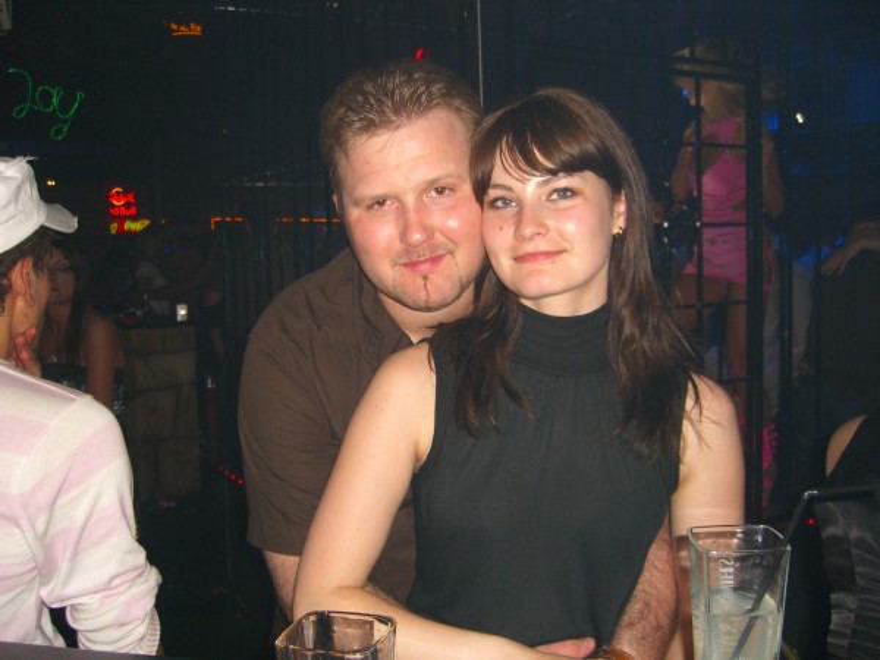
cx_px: 440
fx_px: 966
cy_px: 330
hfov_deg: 49.0
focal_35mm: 38
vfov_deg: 37.7
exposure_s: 1/60
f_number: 2.8
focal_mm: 7.9
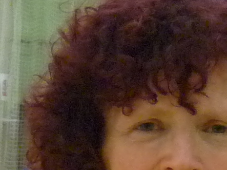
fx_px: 2060
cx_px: 583
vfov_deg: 4.7
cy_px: 270
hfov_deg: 6.0
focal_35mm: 314
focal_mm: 7.1
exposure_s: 1/15
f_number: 3
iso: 400
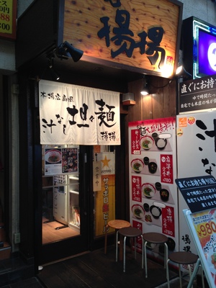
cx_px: 108
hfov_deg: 42.9
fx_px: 275
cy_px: 144
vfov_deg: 55.4
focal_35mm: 33
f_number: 2.4
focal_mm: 4.12
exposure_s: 1/20
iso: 64
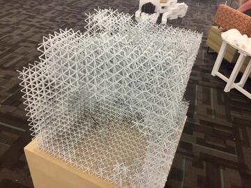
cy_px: 94
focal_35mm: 29
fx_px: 210
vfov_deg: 48.2
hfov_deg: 61.7
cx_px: 126
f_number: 2.2
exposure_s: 1/30
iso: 64
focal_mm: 4.15
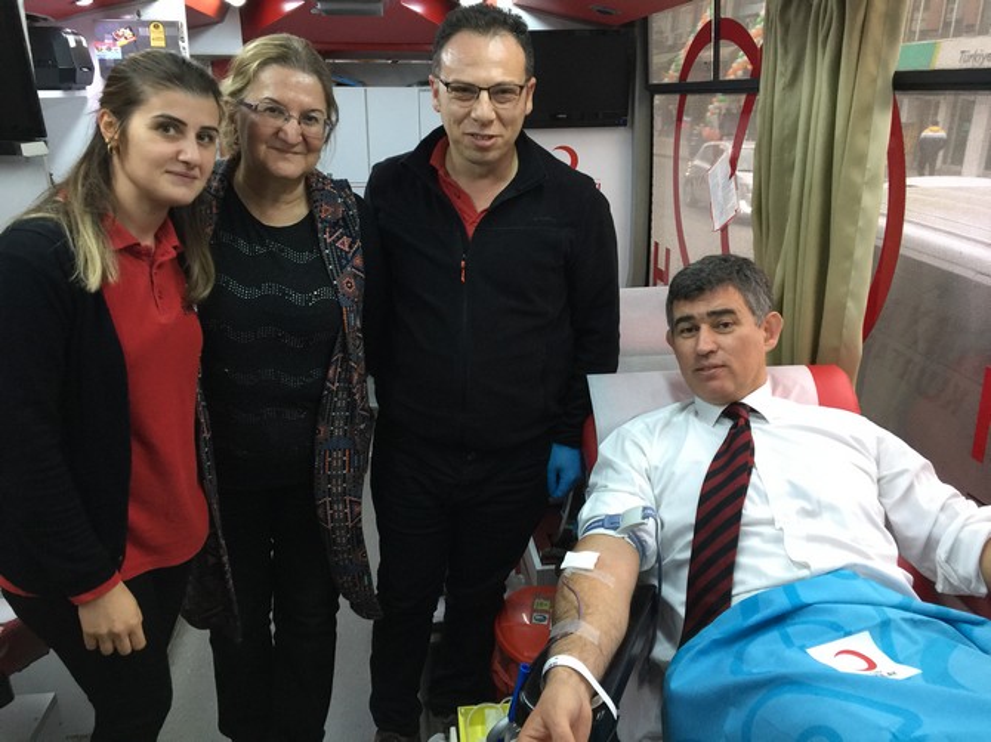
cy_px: 371
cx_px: 496
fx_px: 830
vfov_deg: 48.2
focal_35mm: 29
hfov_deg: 61.7
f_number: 2.2
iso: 80
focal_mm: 4.15
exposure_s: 1/17
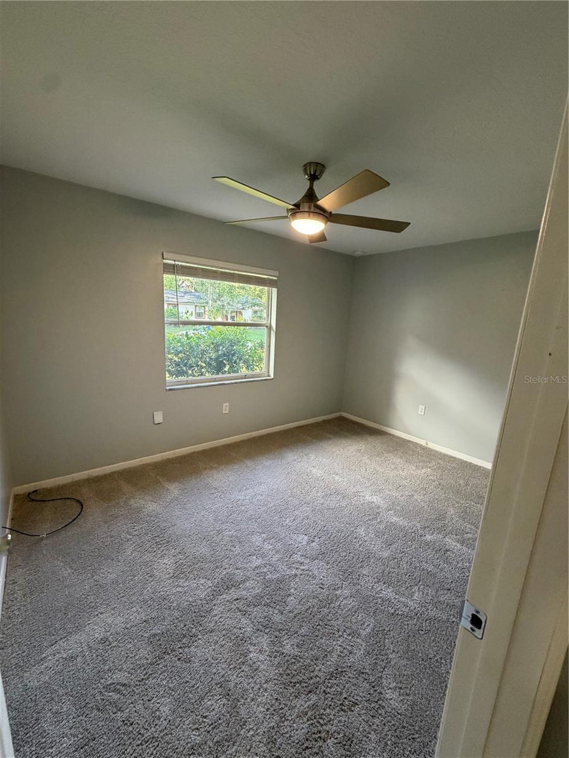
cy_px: 379
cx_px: 284
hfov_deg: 85.7
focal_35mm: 14
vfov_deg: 102.1
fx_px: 307
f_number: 2.2
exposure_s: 1/60
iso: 320
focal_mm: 2.22
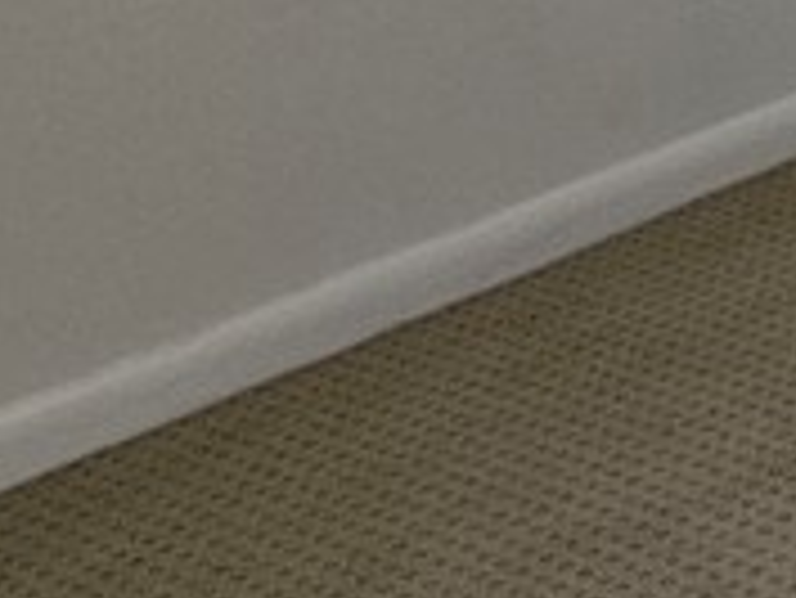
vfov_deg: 10.2
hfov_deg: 12.4
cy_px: -661
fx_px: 3060
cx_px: 1758
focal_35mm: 133
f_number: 1.8
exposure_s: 1/170
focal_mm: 5.4
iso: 320
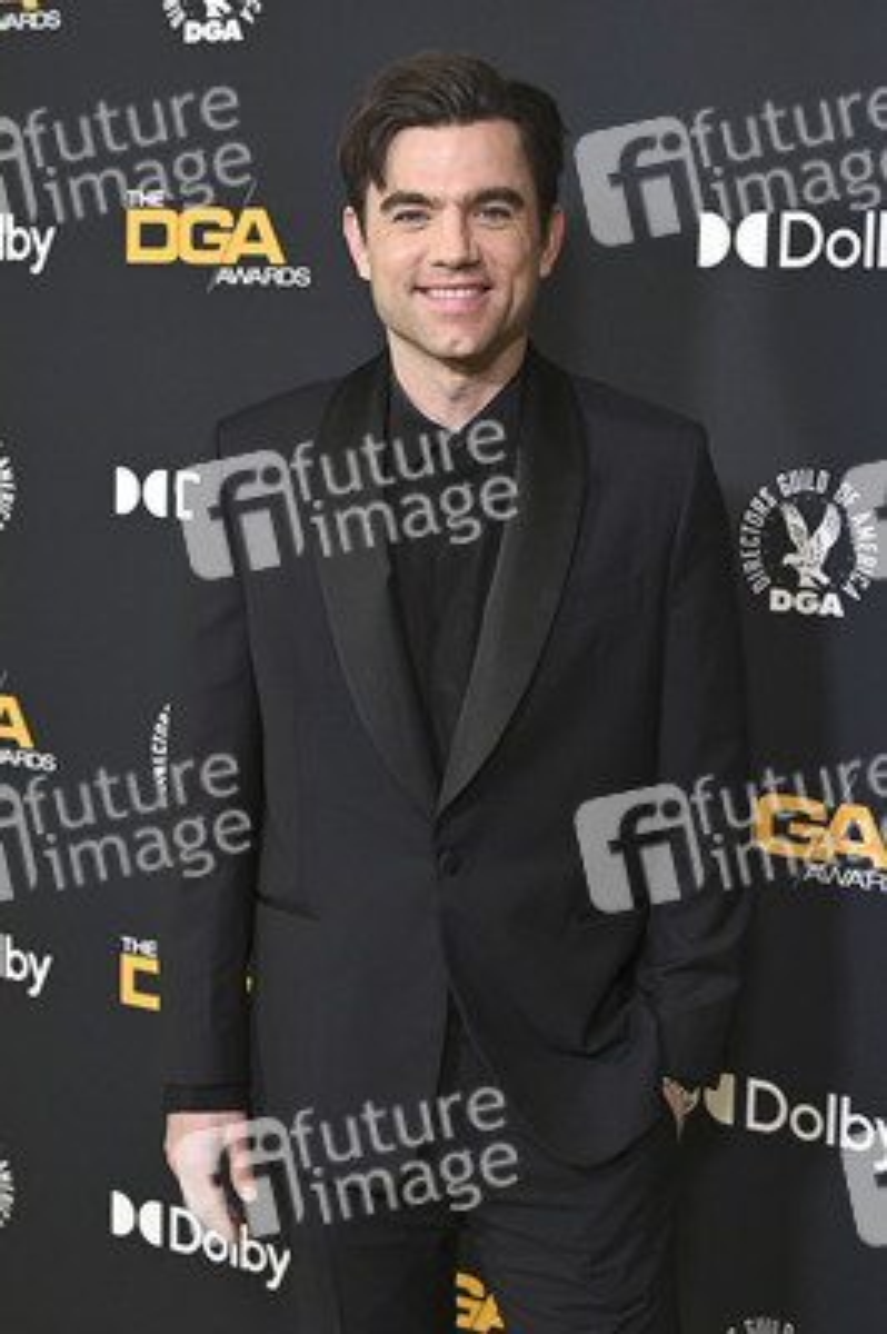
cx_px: 444
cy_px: 667
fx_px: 2073
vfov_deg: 35.7
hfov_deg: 24.2
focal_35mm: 56
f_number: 5.6
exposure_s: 1/320
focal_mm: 56
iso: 2000
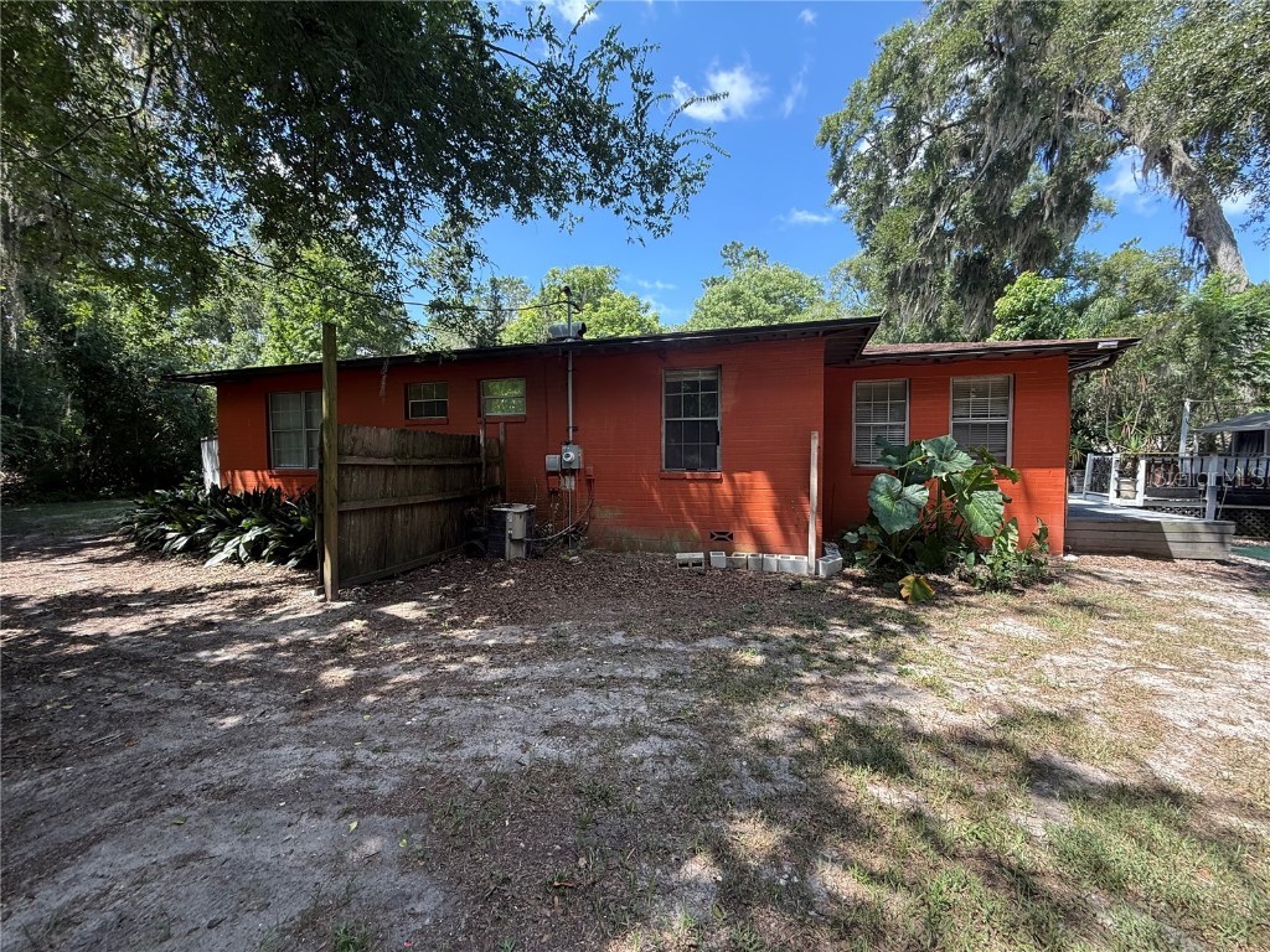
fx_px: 514
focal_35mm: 14
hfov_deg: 102.1
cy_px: 476
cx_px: 635
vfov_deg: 85.7
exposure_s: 1/219
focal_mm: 2.22
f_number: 2.2
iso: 64
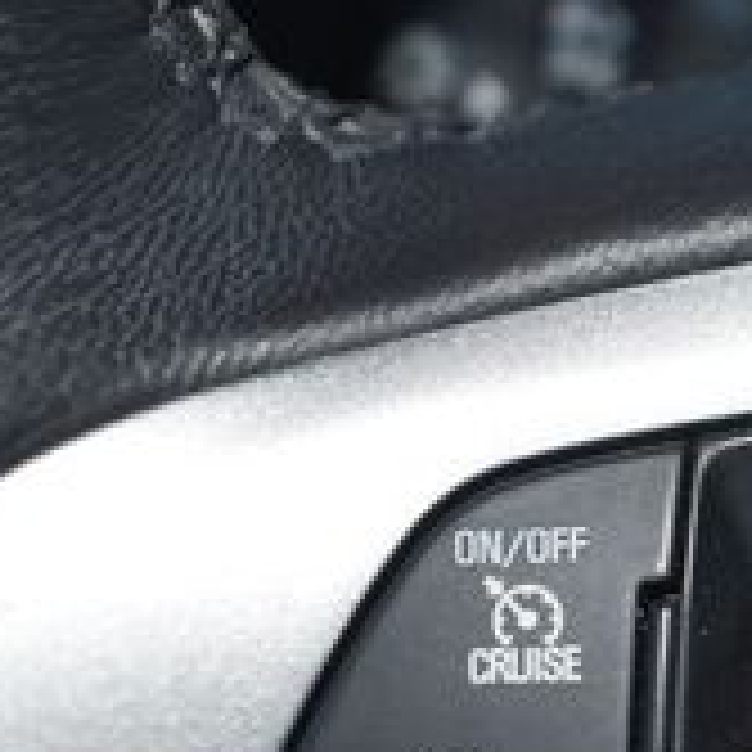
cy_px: 480
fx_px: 2409
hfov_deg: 16.5
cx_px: 1049
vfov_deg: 17.7
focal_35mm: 98
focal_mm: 20
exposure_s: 1/125
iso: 100
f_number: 3.8
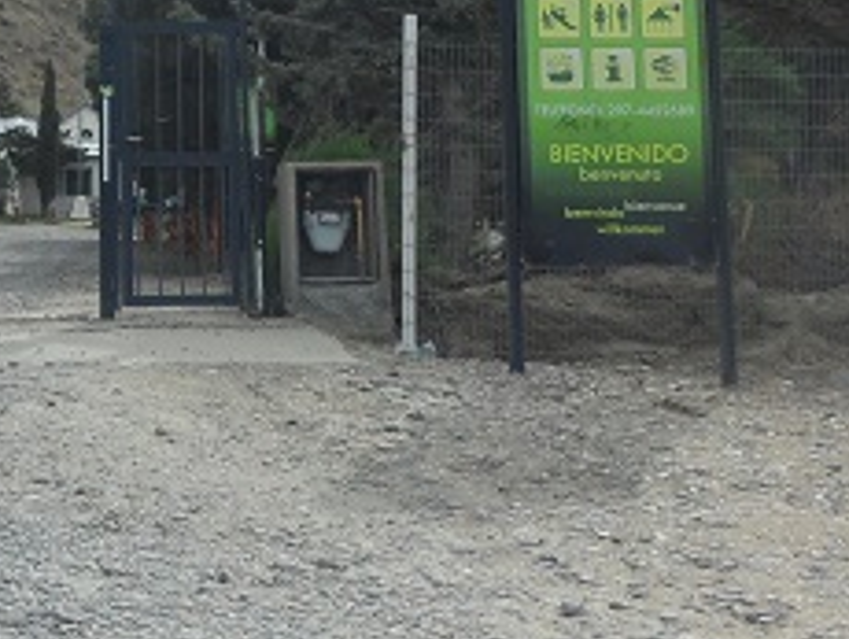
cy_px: -41
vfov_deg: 19.0
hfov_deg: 25.1
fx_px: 1841
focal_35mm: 75
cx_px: 59
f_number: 8.9
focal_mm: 4.9
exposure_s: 1/180
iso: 80
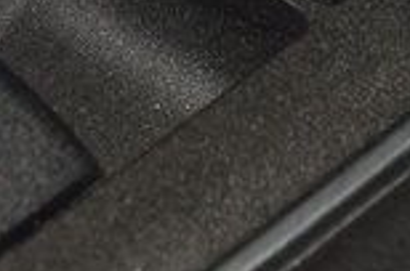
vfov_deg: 1.9
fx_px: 7956
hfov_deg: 3.0
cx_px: 96
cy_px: -296
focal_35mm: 700
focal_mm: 70
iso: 100
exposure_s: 1/125
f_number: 8
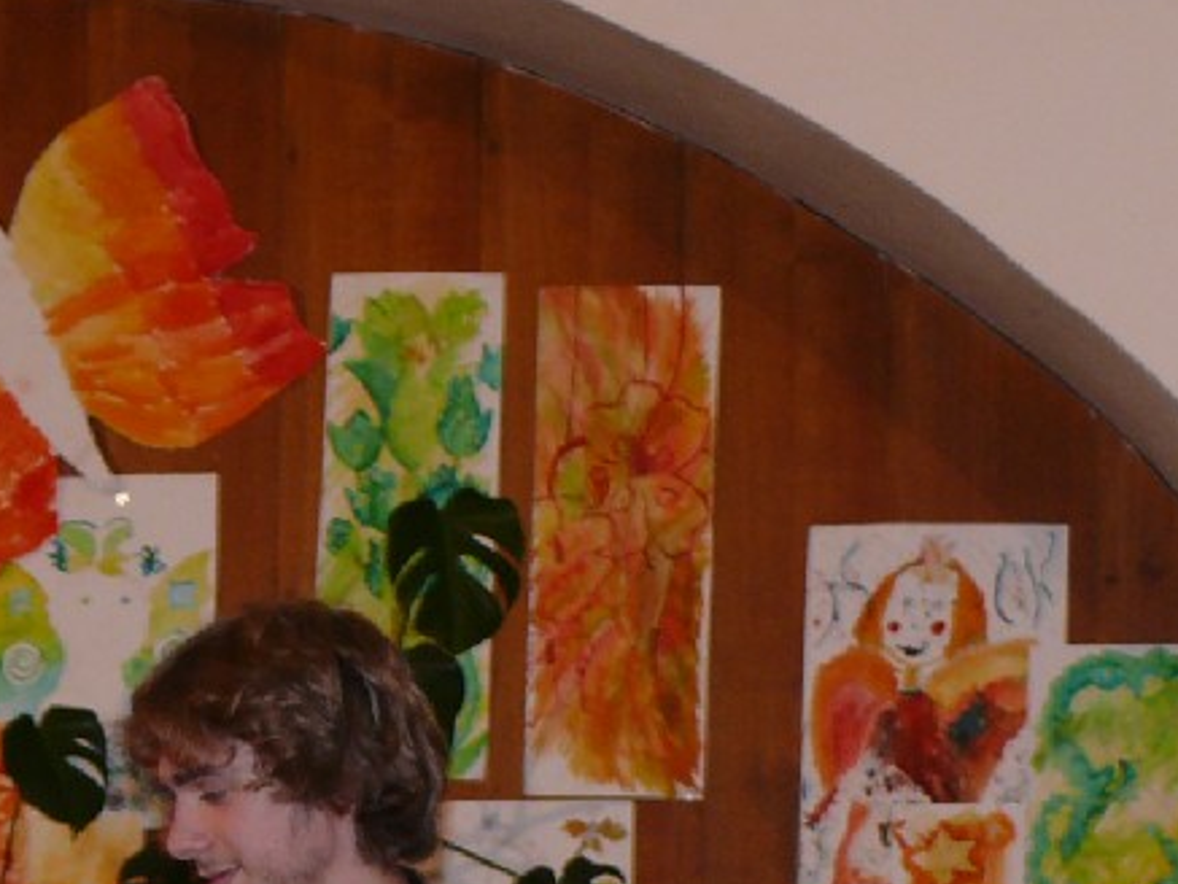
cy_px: 1140
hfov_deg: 14.0
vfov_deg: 10.4
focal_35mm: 140
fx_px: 4766
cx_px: 264
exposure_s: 1/30
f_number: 3.2
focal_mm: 9.3
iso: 100
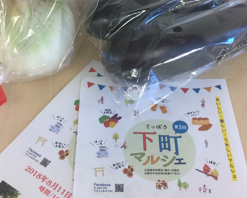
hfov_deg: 35.3
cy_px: 77
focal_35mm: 53
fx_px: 388
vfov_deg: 28.5
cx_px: 106
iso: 32
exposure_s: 1/33
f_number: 2.2
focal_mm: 4.15
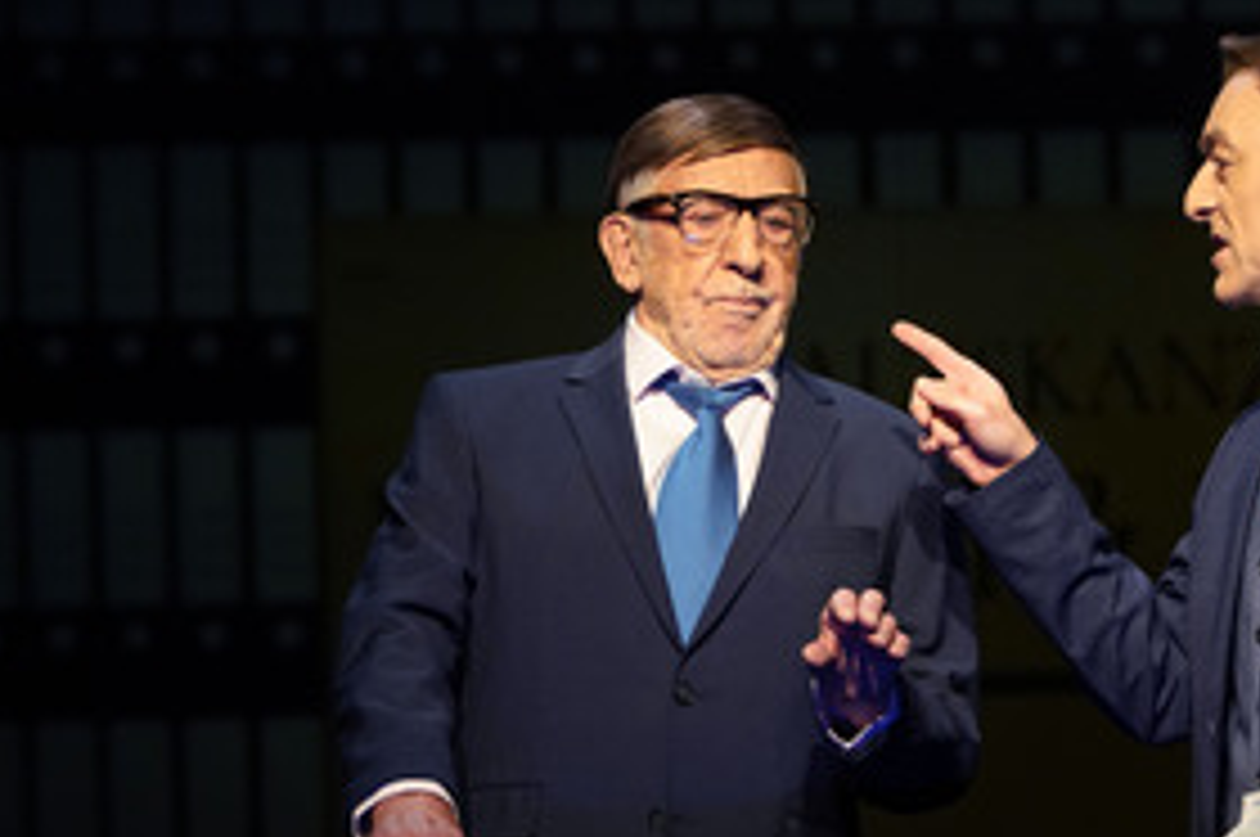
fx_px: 10348
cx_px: 961
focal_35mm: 296
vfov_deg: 4.6
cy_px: 554
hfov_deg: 7.0
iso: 2000
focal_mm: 184
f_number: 5.6
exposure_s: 1/250
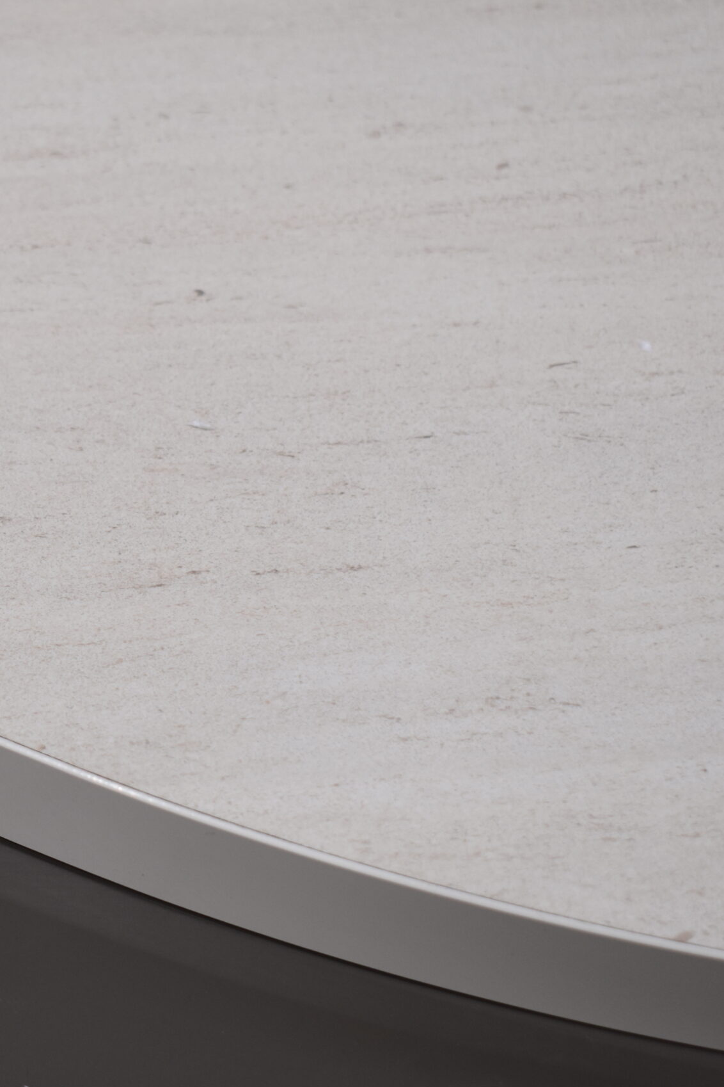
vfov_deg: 21.5
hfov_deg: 14.2
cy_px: 546
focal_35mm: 95
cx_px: 0
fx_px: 2866
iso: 400
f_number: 5.6
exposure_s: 1/125
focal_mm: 42
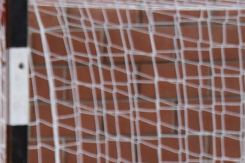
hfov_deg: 11.1
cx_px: -266
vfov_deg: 8.0
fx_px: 1127
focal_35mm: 165
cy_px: 297
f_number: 3.8
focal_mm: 23
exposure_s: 1/200
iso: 800
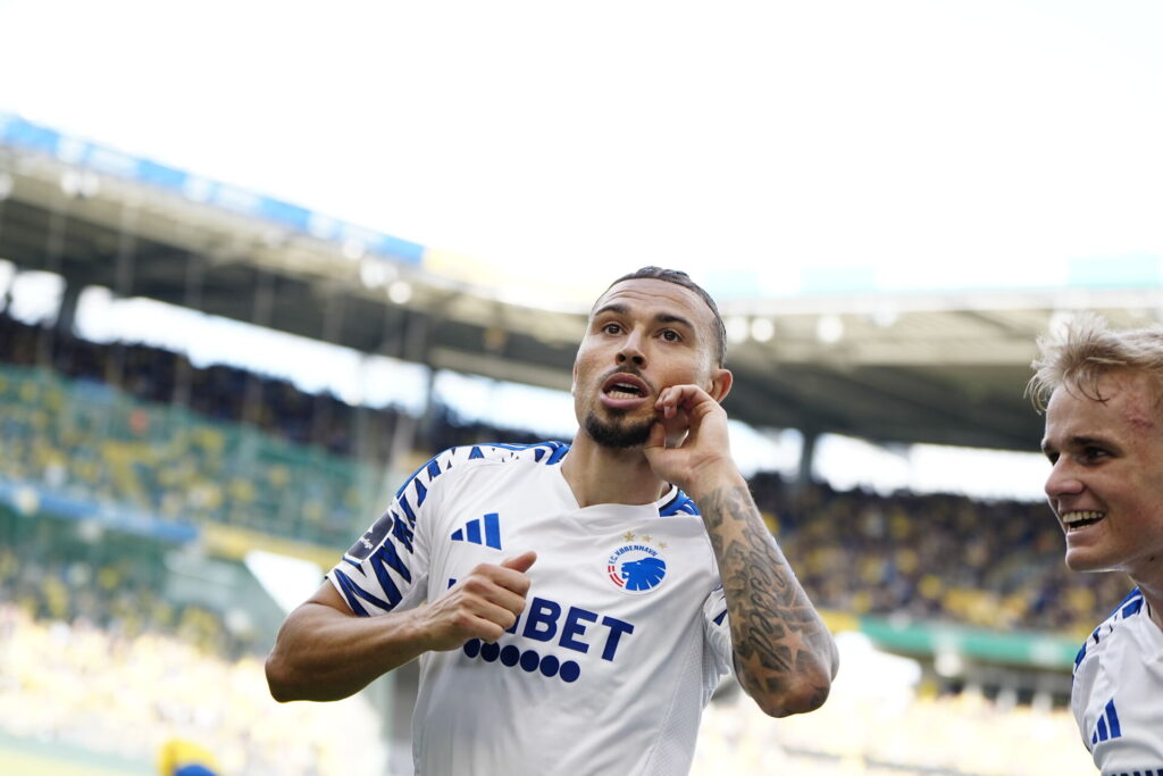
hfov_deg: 19.5
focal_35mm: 105
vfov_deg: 13.0
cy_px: 388
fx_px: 3392
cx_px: 582
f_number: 2.8
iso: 250
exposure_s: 1/640
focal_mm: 70
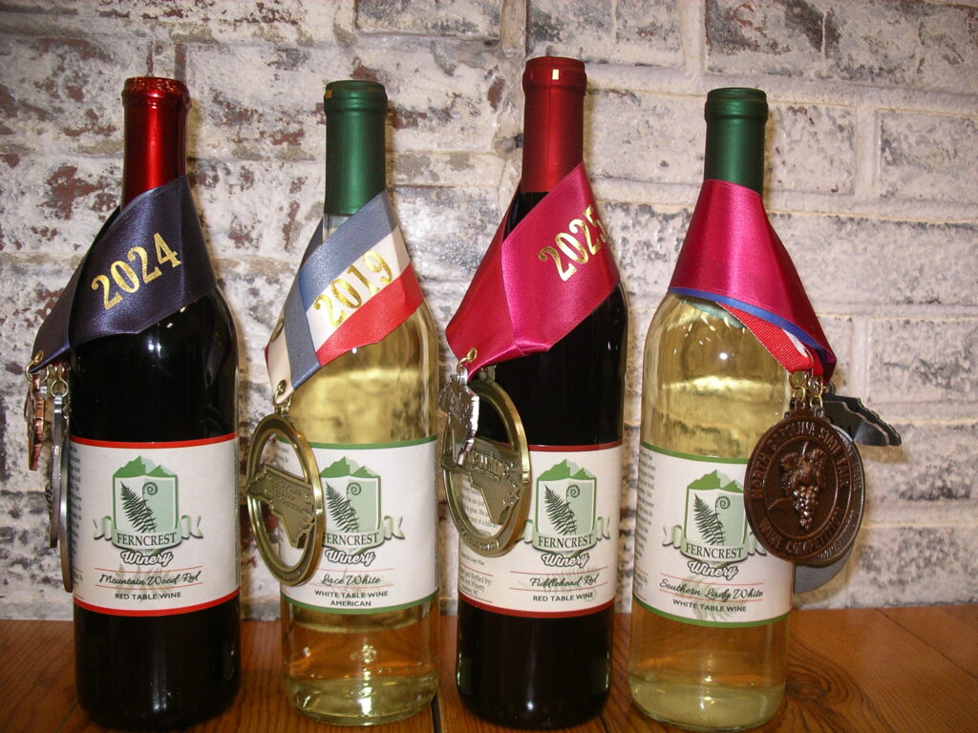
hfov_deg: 50.1
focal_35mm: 37
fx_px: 1045
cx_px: 489
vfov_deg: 38.7
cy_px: 366
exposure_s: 1/40
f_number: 2.8
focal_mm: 7.8
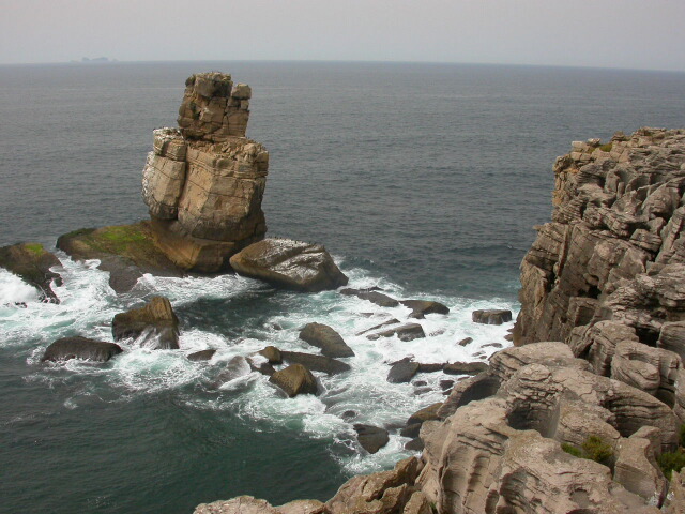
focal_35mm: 38
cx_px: 342
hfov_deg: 49.0
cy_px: 257
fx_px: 752
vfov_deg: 37.7
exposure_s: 1/469
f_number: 7.5
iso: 100
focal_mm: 7.85
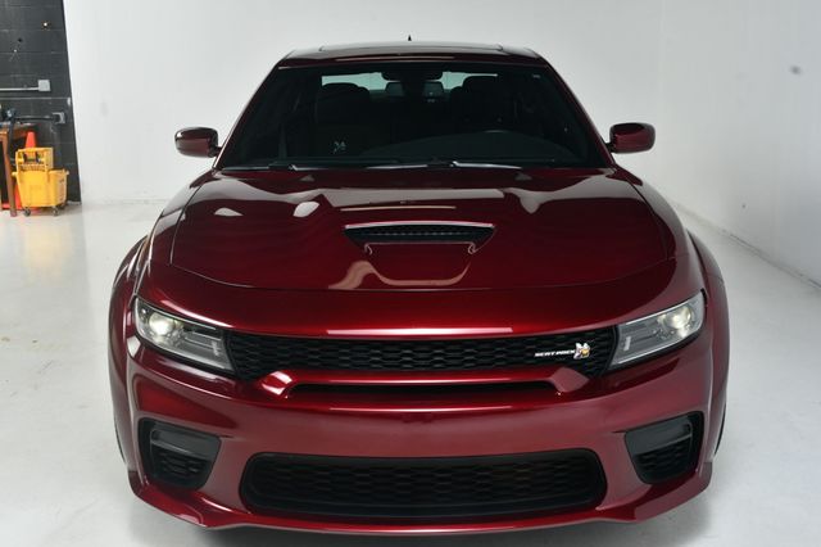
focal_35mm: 40
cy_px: 274
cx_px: 410
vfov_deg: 33.4
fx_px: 912
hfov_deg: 48.5
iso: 100
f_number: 11
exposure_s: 1/160
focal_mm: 27
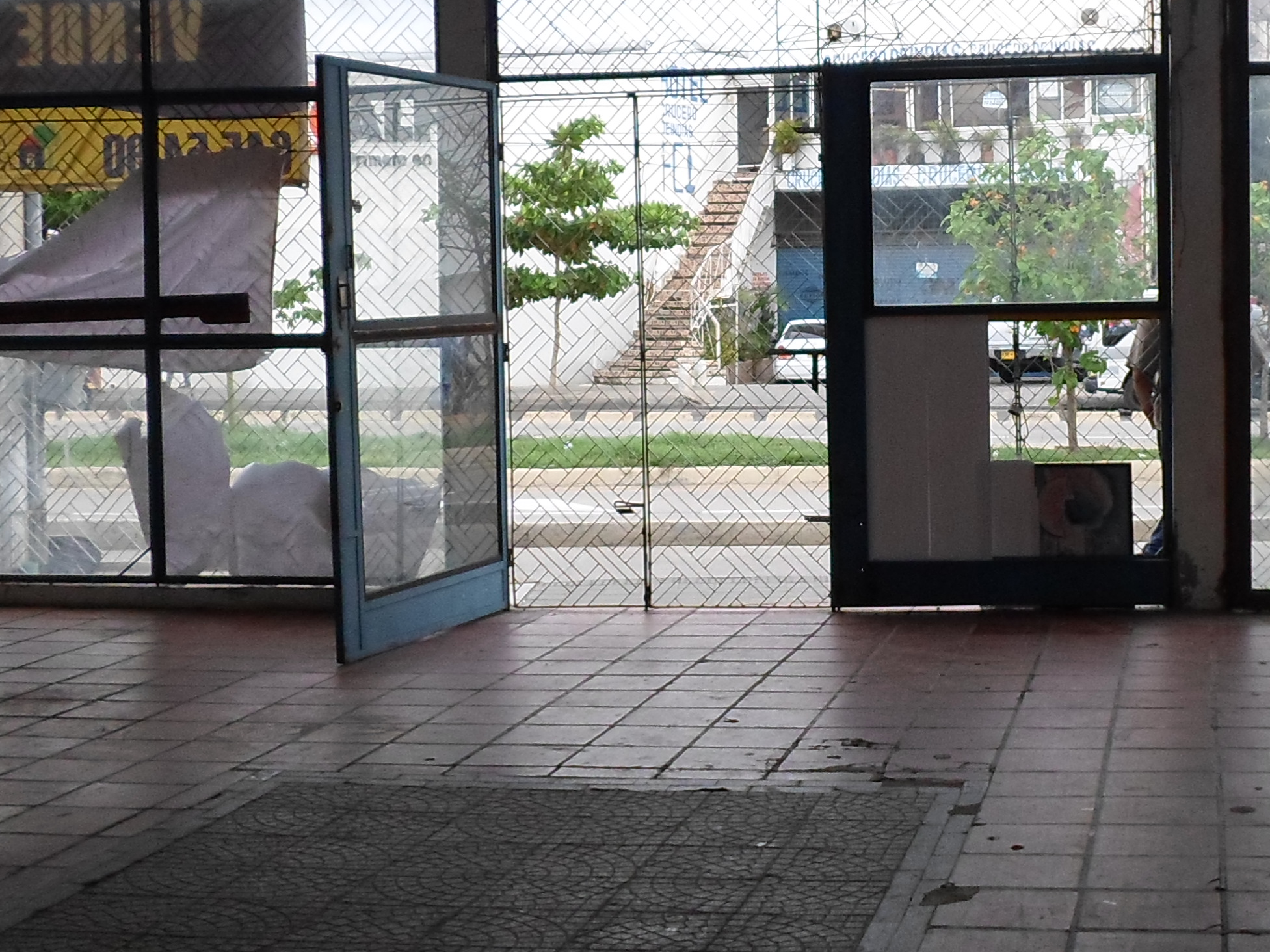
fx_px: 2164
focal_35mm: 59
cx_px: 879
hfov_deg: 32.3
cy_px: 391
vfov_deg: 24.8
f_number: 2.5
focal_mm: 4.5
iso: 80
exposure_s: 1/180
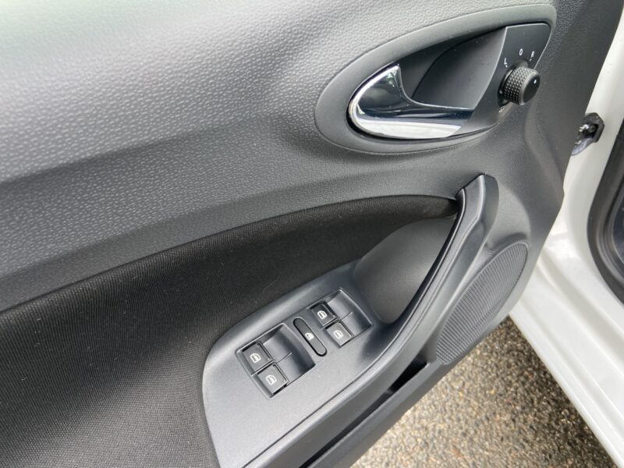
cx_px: 312
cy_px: 234
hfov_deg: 67.3
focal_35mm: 26
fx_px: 469
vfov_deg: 53.1
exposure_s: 1/101
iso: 125
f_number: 1.8
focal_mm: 4.25
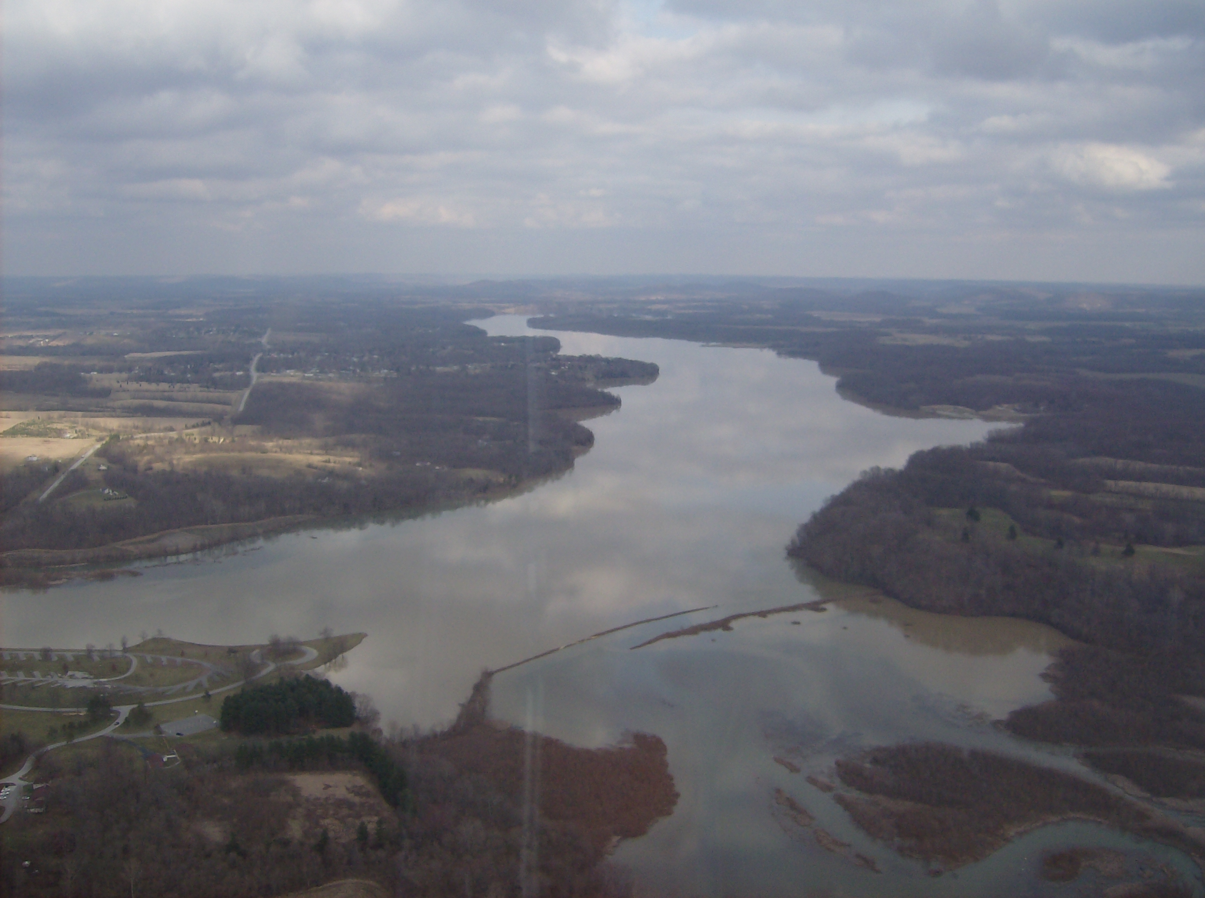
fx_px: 1250
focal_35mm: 36
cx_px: 602
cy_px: 449
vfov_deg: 39.5
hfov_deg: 51.5
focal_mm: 6
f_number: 4.7
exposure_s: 1/467
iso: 100
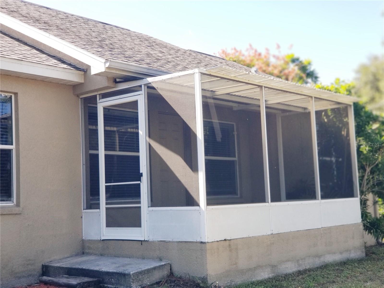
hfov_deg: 36.8
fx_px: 577
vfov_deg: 28.0
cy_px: 144
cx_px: 192
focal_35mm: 52
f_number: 2.4
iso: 25
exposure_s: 1/177
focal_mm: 6
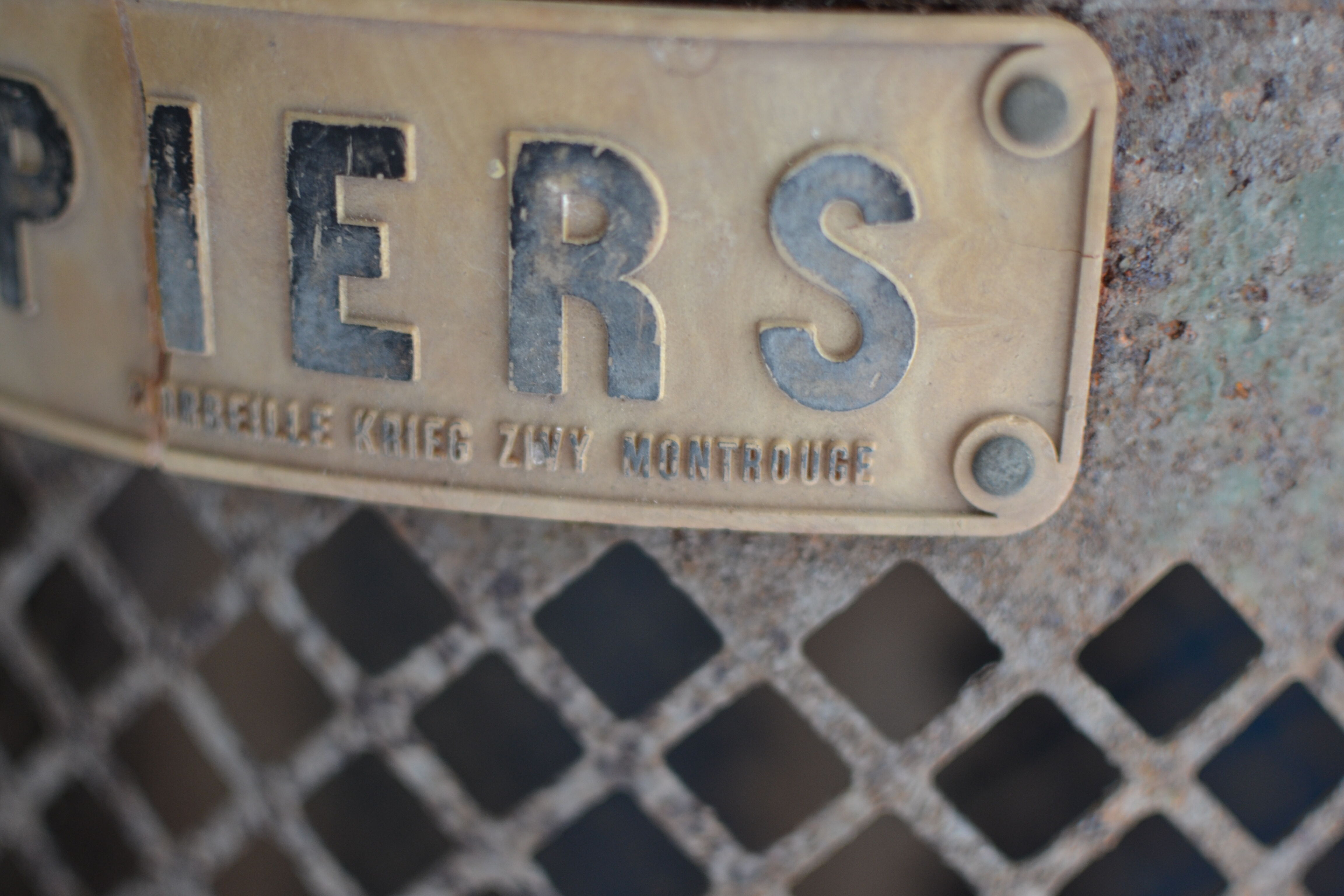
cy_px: 448
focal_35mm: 52
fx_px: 1960
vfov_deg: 25.8
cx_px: 672
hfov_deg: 37.9
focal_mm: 35
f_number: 1.8
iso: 400
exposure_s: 1/60
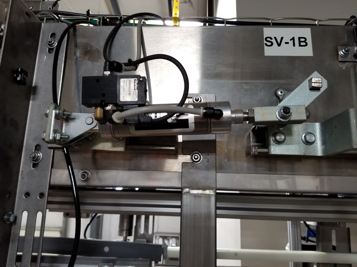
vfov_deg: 53.1
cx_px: 178
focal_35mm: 26
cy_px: 134
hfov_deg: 67.3
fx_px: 268
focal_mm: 4.25
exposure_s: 1/30
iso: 160
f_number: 1.7
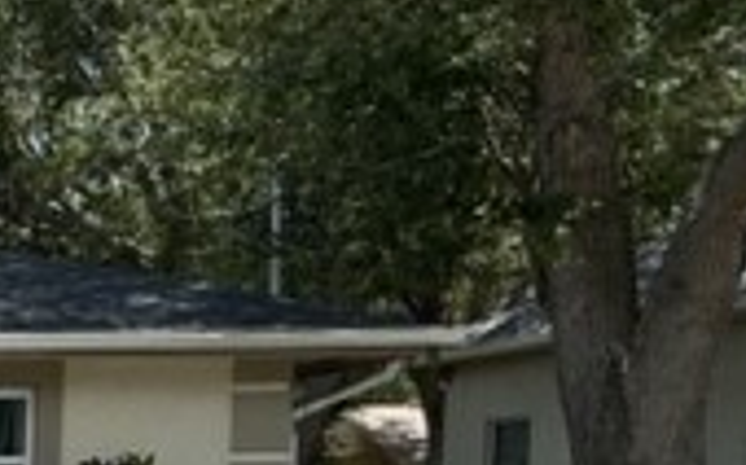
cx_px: -601
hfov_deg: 16.6
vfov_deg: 12.0
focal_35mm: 104
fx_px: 2113
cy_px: 684
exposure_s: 1/3876
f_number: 1.6
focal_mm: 5.1
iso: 50
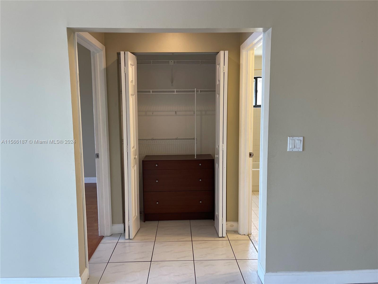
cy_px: 142
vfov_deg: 54.9
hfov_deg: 69.4
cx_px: 189
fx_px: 273
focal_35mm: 25
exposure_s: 1/120
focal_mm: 5.1
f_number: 1.6
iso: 100
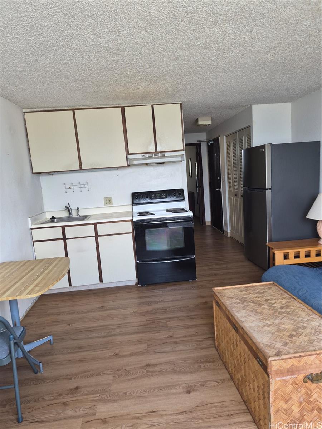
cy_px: 214
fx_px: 285
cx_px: 161
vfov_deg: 73.9
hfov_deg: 58.9
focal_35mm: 23
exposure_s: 1/180
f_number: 1.8
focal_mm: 5.4
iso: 160
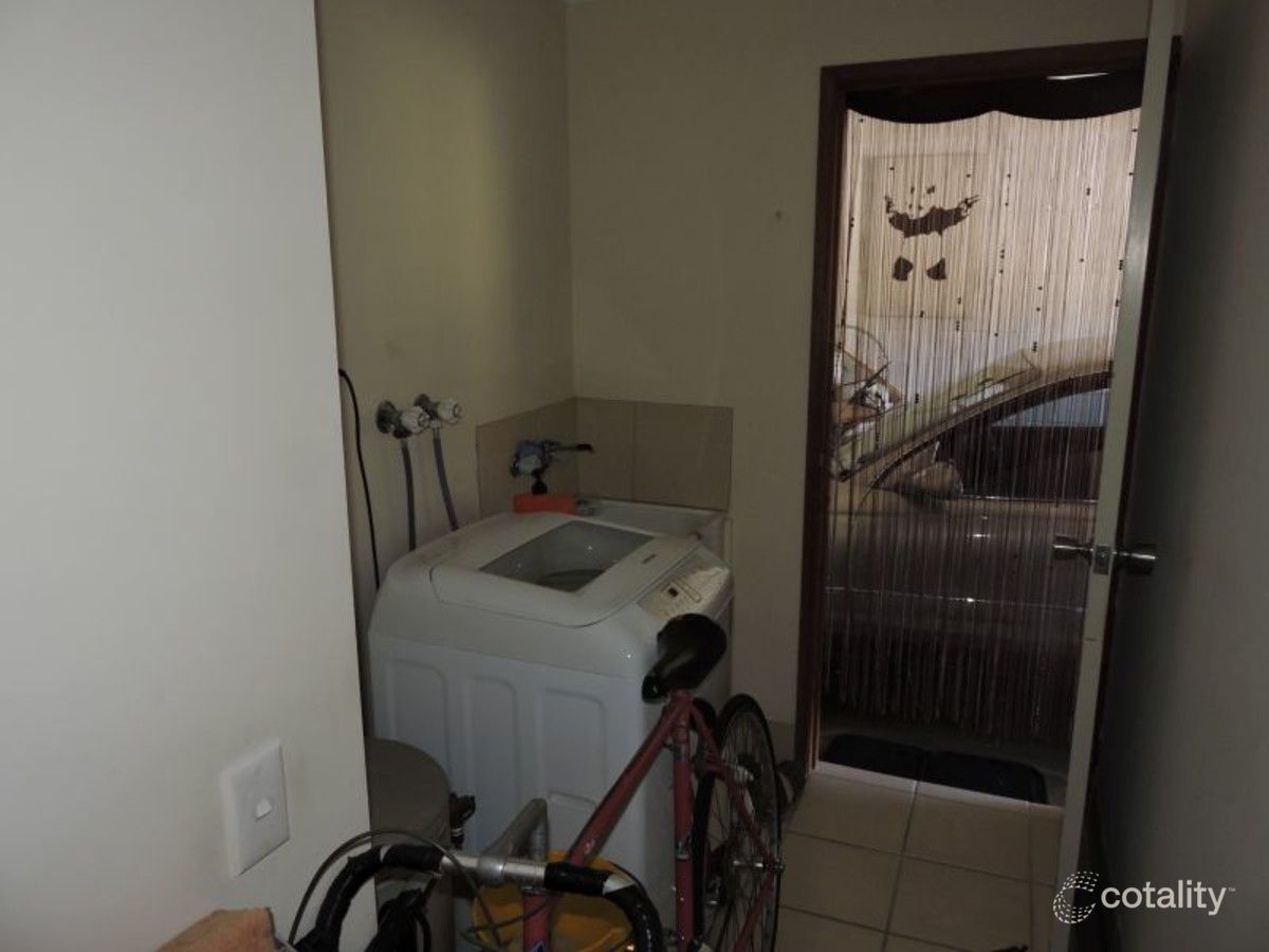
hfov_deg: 71.6
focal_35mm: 24
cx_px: 634
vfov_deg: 56.8
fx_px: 880
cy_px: 476
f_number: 3.3
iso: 200
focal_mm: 4.3
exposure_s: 1/30
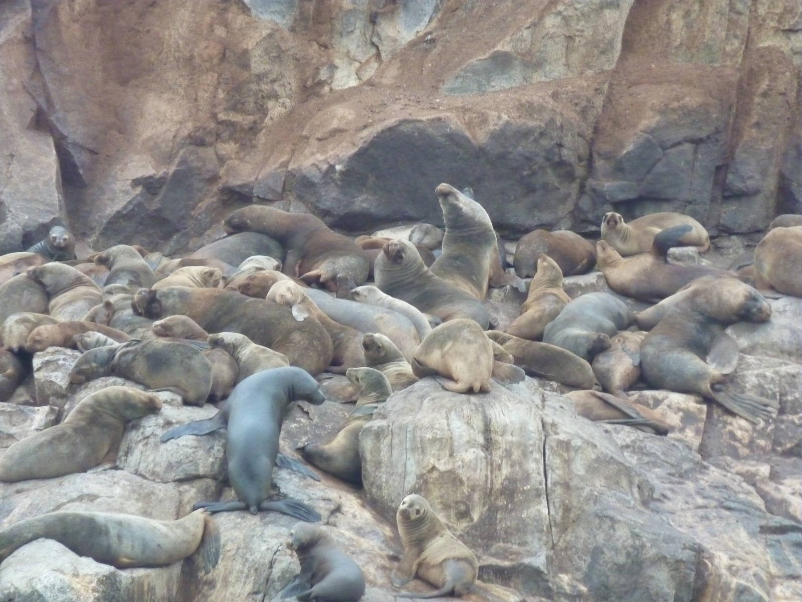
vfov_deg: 5.0
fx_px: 6951
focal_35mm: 300
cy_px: 301
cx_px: 401
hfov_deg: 6.6
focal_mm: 49.2
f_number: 4.9
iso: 1250
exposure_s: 1/125
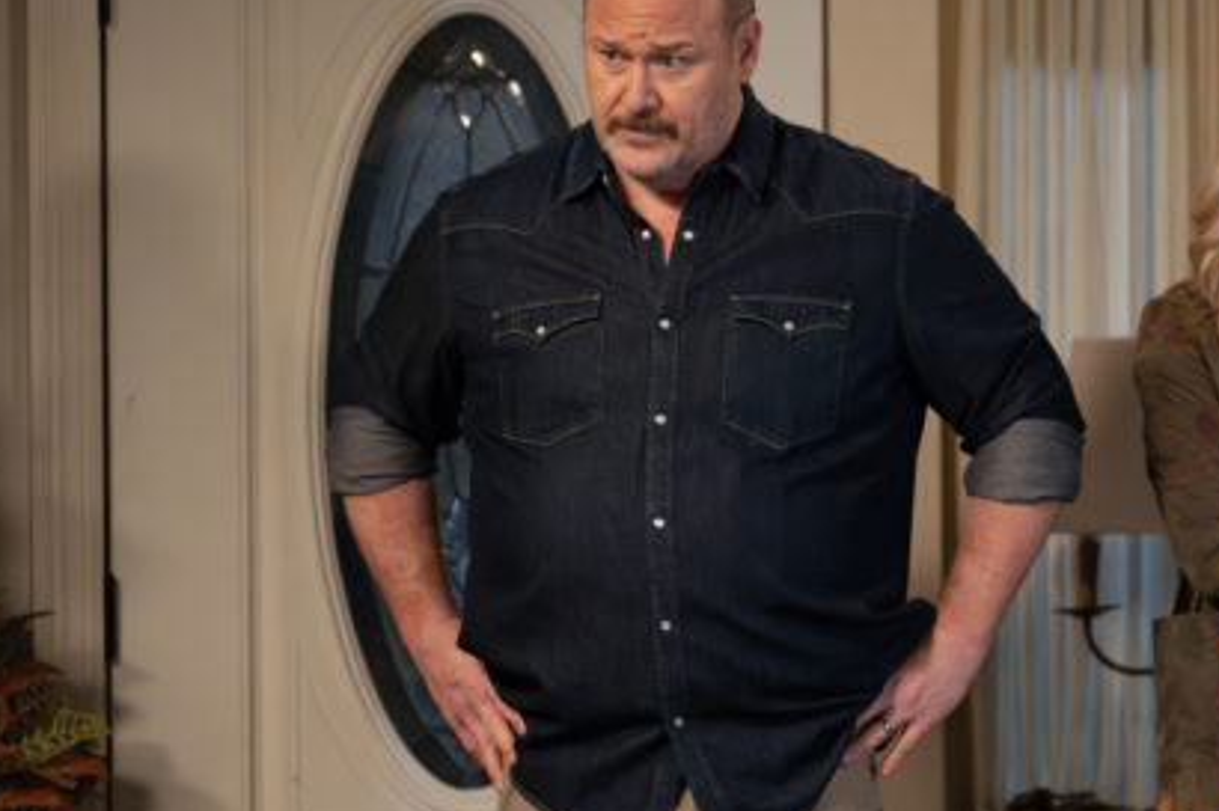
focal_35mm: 196
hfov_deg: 10.5
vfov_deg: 7.0
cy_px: 425
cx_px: 871
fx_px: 6634
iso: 8000
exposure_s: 1/200
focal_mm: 134
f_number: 2.8
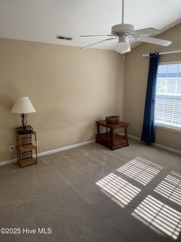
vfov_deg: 67.3
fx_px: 181
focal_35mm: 26
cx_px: 90
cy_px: 121
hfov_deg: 53.1
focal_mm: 4.25
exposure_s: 1/122
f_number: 1.8
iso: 40
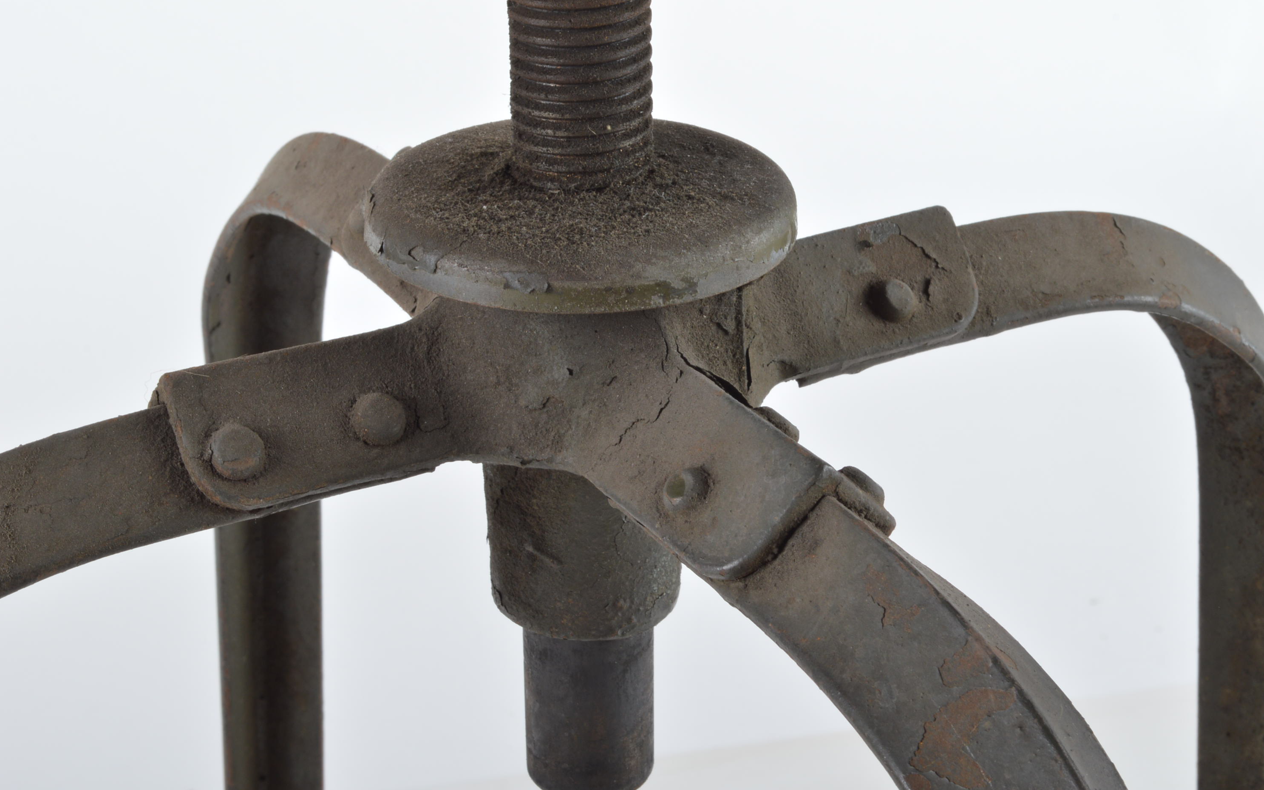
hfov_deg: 29.6
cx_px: 629
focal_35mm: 70
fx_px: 2395
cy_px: 400
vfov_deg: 18.7
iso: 200
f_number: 18
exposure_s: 1/160
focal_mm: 45
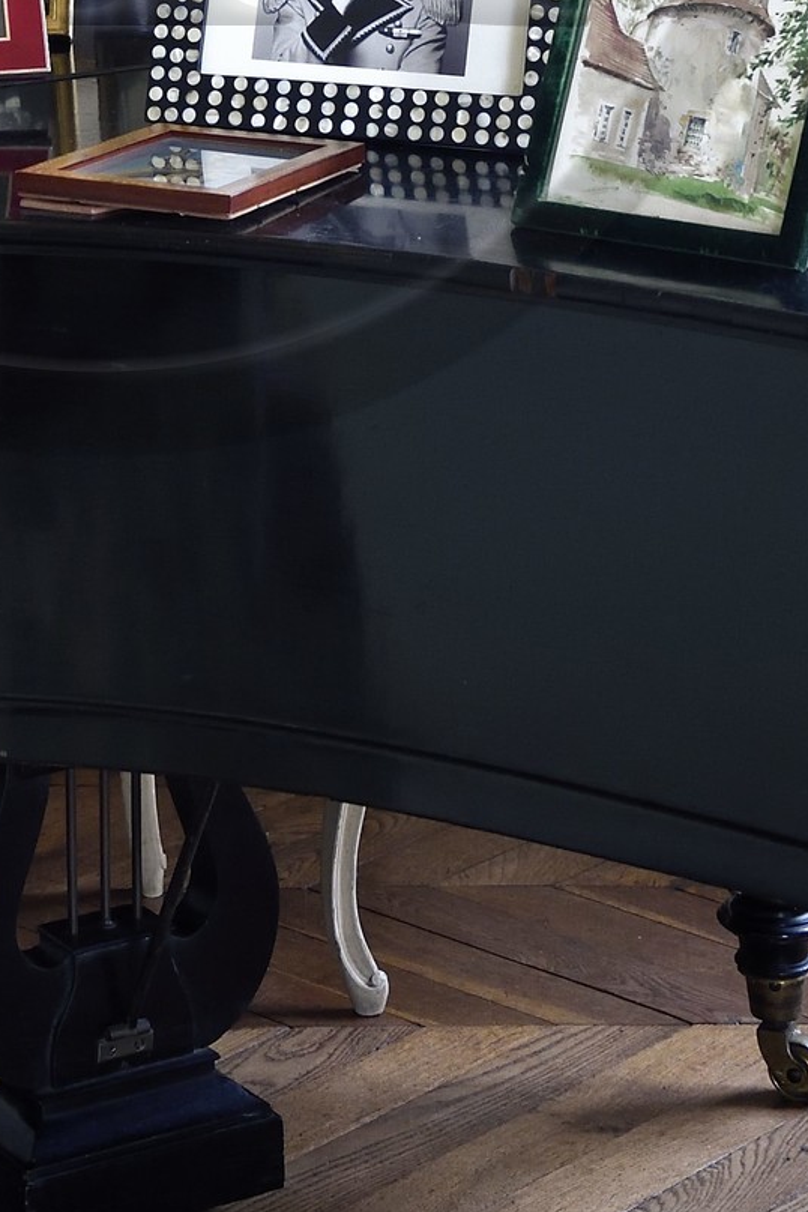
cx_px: 98
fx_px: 4006
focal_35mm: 119
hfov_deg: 11.5
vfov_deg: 16.5
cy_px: -249
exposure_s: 1/40
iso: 1600
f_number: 8
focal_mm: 40
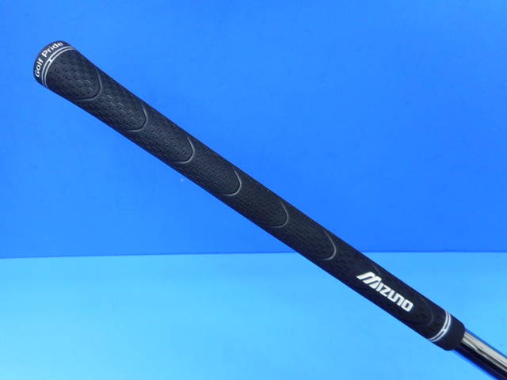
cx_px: 254
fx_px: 366
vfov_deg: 54.9
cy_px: 190
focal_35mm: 25
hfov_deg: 69.4
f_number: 3.7
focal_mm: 4.5
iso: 160
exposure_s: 1/30
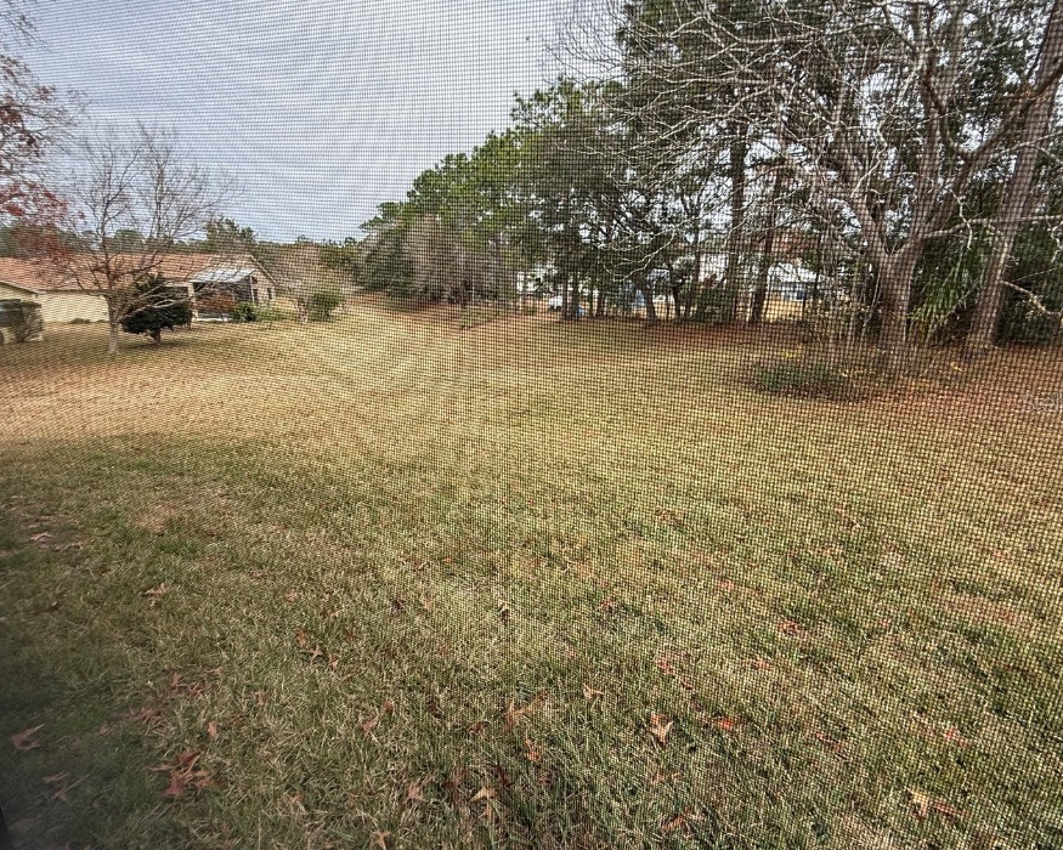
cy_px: 402
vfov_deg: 80.3
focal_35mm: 16
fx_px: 503
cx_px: 514
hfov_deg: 93.1
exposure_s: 1/475
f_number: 2.2
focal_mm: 2.22
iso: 50
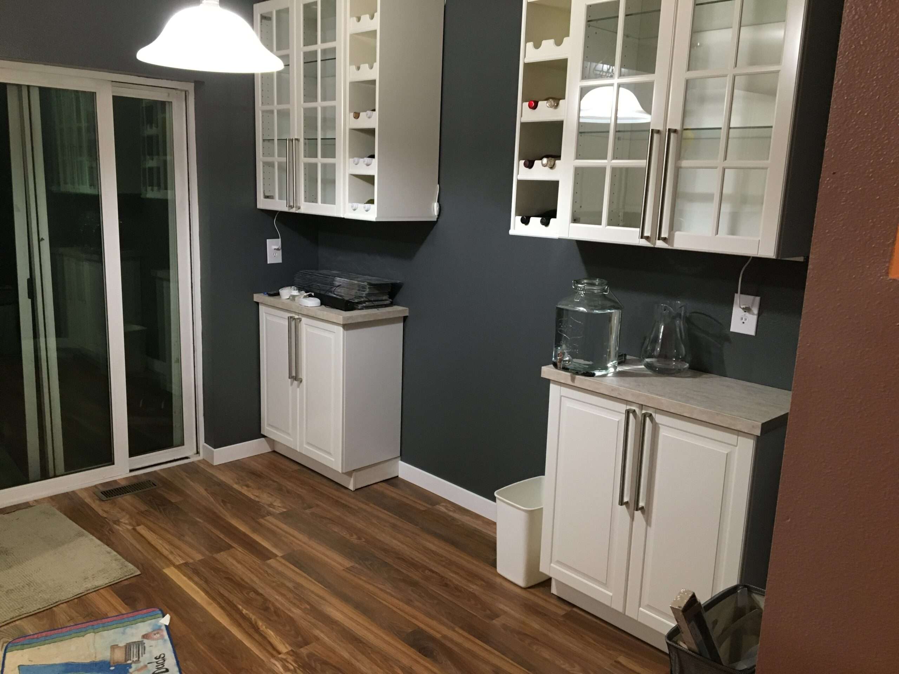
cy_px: 337
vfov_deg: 48.2
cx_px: 450
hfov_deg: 61.7
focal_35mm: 29
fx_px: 753
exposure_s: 1/24
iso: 200
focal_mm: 4.15
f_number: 2.2
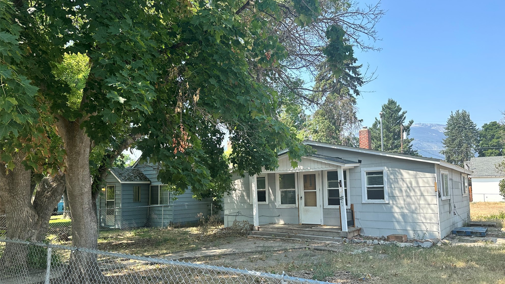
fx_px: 362
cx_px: 261
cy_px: 163
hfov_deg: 69.8
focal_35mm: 27
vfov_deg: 42.8
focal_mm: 6.86
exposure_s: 1/1289
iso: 80
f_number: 1.78
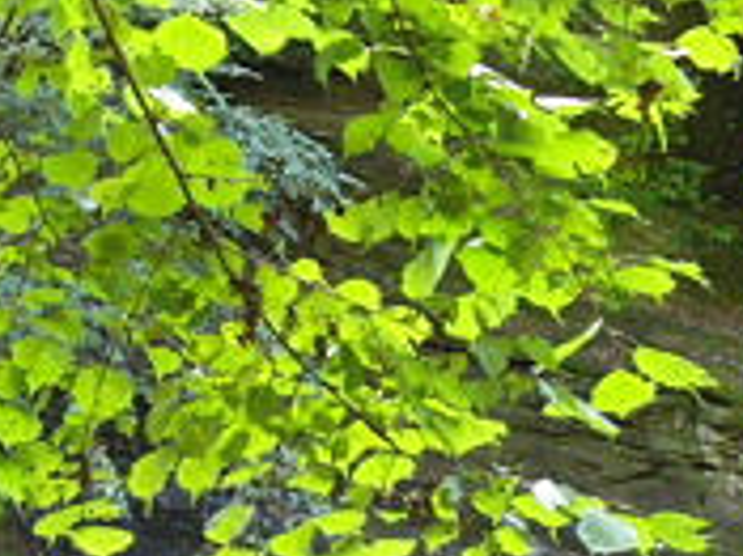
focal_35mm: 93
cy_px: 569
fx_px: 1995
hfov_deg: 21.0
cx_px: 236
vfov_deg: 15.6
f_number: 3.5
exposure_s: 1/30
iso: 800
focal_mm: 6.3
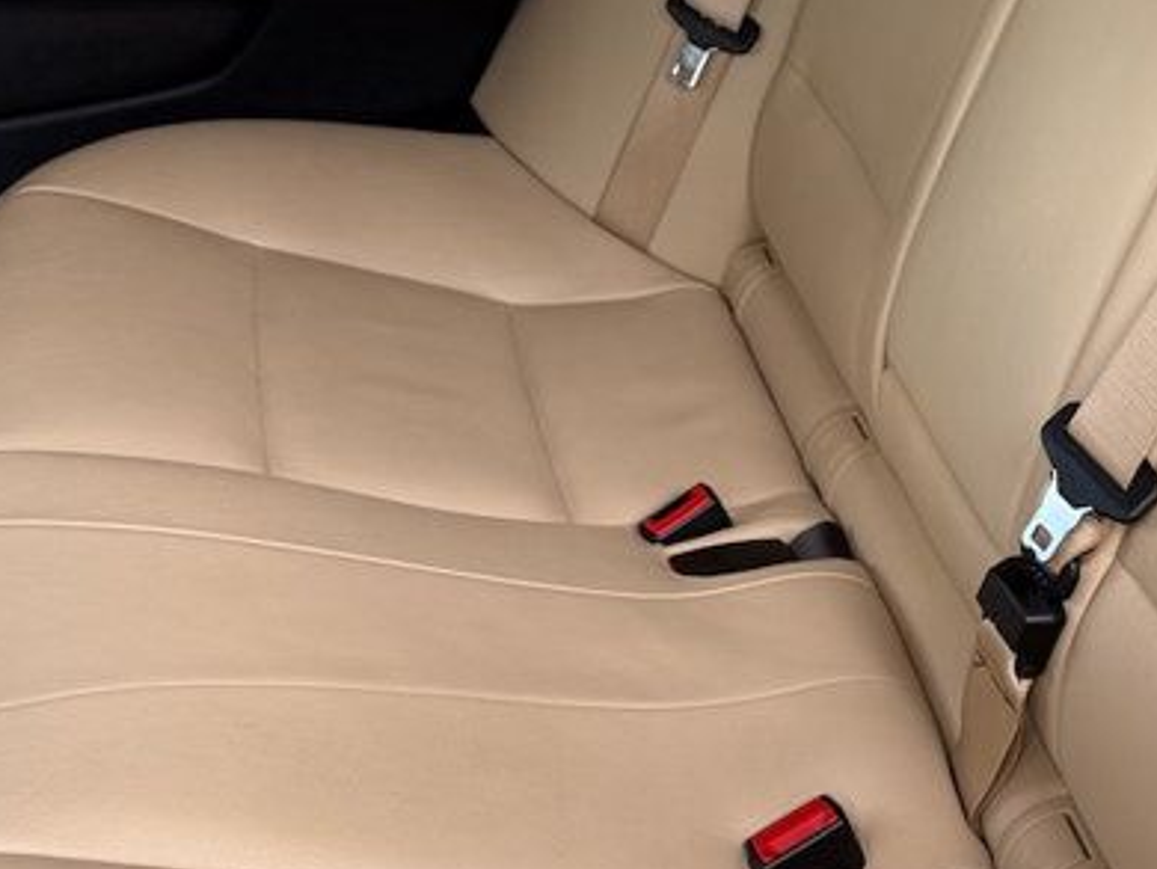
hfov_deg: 29.3
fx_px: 2107
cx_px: 1074
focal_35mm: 63
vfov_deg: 23.3
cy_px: 365
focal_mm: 6.76
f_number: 1.78
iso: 64
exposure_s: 1/182
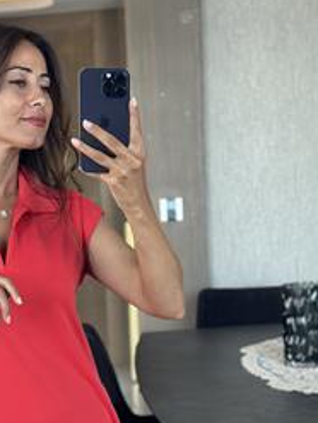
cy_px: 368
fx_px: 1200
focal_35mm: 98
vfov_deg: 19.7
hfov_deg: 14.9
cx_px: 15
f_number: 1.78
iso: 160
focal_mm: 6.86
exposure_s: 1/60
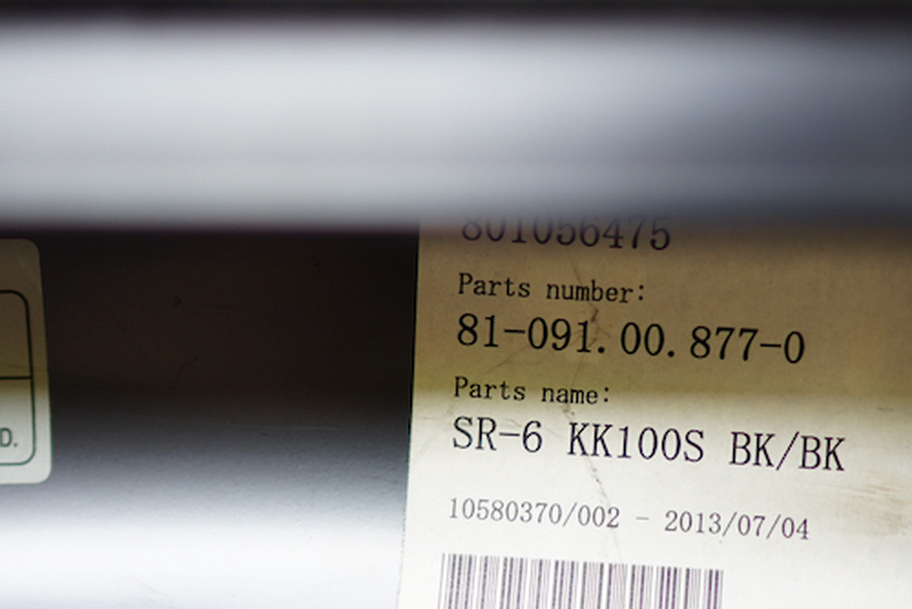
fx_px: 1774
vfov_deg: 19.4
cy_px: 402
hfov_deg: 28.6
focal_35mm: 70
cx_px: 609
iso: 160
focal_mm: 35
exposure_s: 1/60
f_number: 1.4
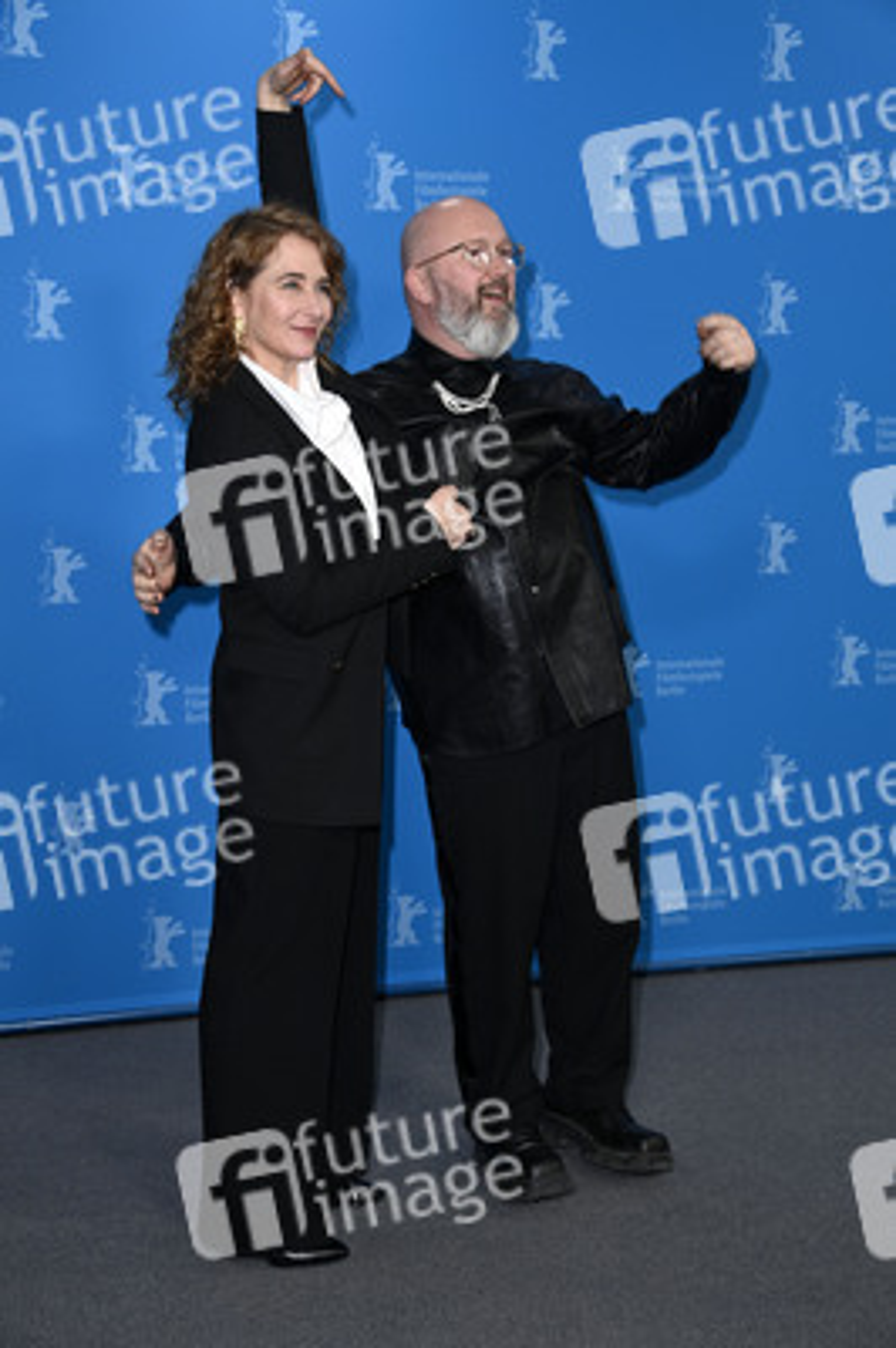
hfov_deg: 28.0
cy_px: 674
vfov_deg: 41.1
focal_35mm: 48
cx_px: 448
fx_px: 1795
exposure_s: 1/250
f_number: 5.6
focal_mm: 48
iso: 1000
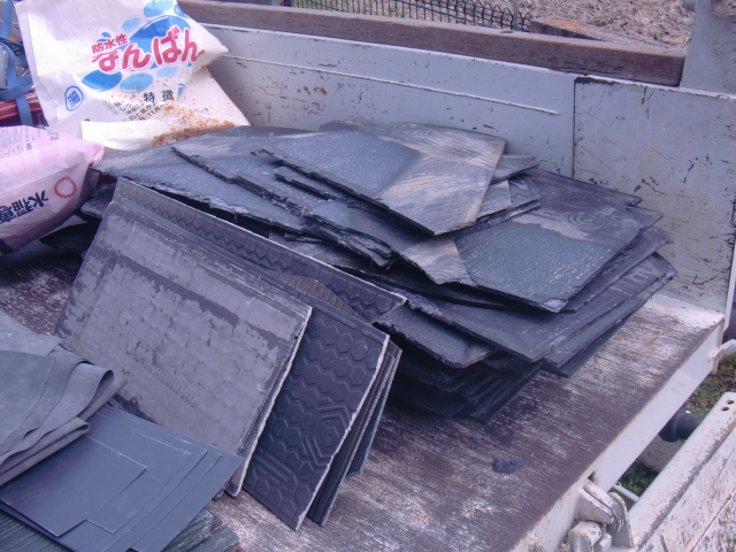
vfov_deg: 37.7
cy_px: 276
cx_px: 368
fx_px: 808
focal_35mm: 38
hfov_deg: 49.0
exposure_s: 1/400
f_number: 3.9
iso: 64
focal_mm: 6.66
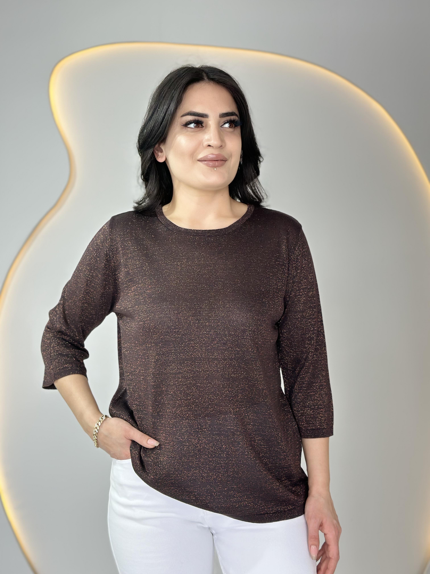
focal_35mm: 48
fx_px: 795
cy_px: 287
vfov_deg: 39.7
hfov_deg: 30.3
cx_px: 215
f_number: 1.78
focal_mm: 6.86
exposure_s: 1/231
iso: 80
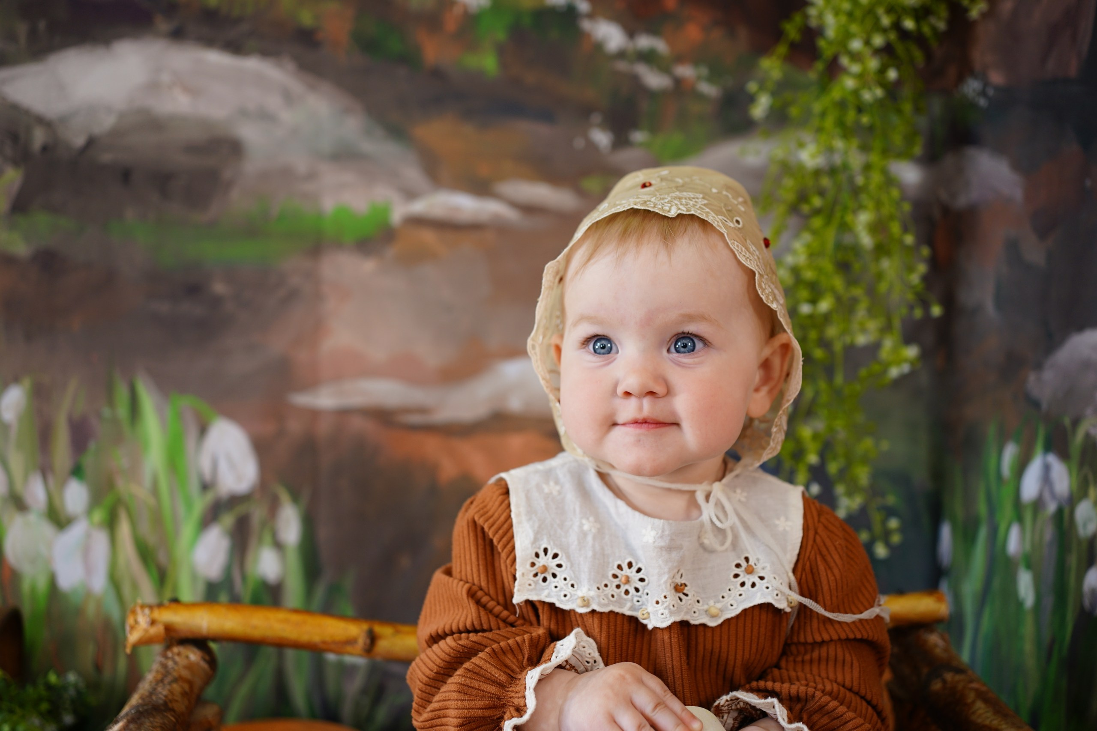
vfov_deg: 37.9
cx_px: 548
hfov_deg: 54.4
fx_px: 1067
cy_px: 366
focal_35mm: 35
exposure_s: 1/160
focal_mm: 35
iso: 200
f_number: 2.8
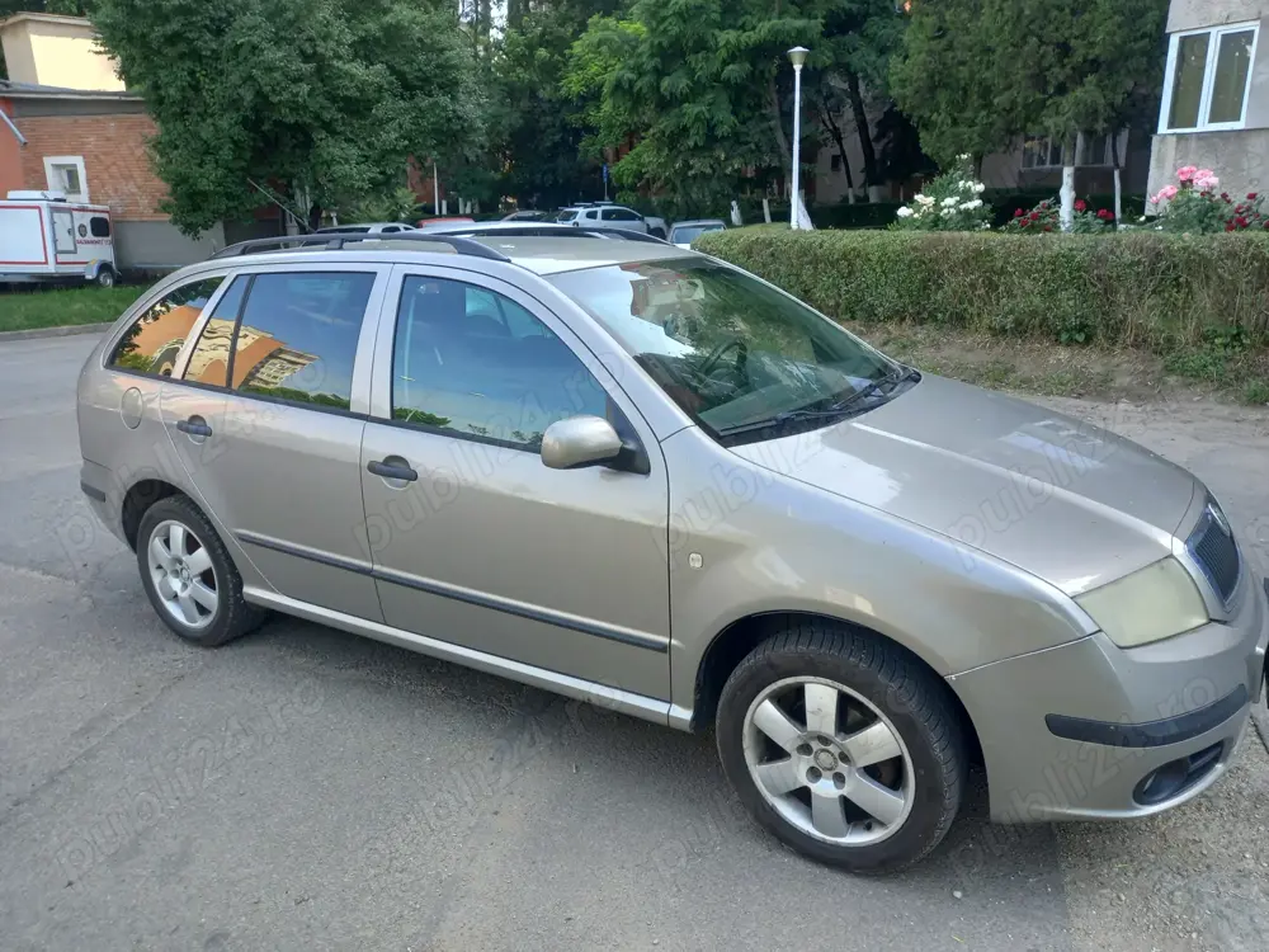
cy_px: 476
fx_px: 916
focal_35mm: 25
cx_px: 634
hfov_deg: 69.4
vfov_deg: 54.9
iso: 40
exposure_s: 1/120
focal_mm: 4.6
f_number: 2
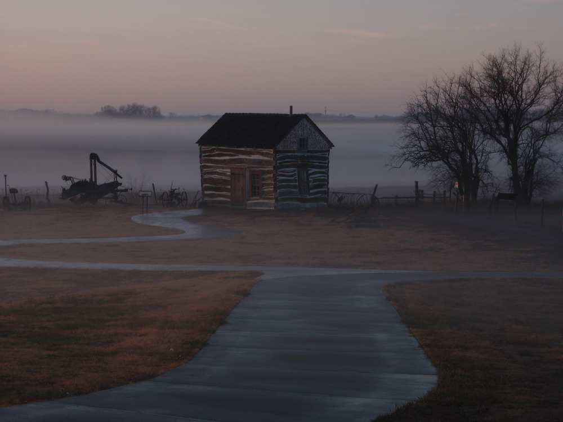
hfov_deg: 19.3
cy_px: 211
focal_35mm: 102
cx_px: 282
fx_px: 1659
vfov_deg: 14.5
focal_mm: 18.2
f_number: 5.1
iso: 64
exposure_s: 1/100
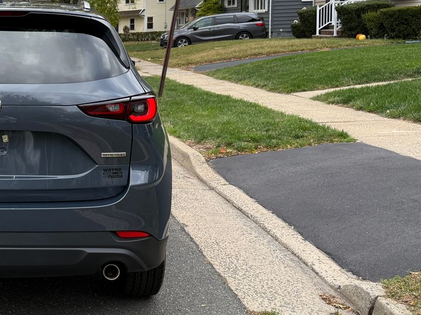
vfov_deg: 26.9
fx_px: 657
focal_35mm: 54
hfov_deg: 32.5
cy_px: 108
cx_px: -8
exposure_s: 1/517
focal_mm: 6.76
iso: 100
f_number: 1.78
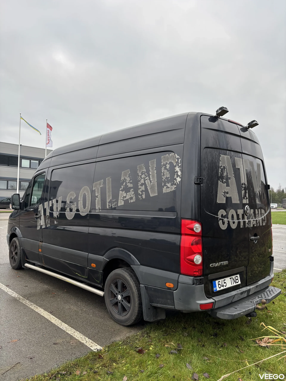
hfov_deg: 53.1
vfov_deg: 67.3
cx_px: 143
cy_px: 190
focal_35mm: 26
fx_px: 286
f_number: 1.6
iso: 50
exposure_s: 1/323
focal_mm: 5.96
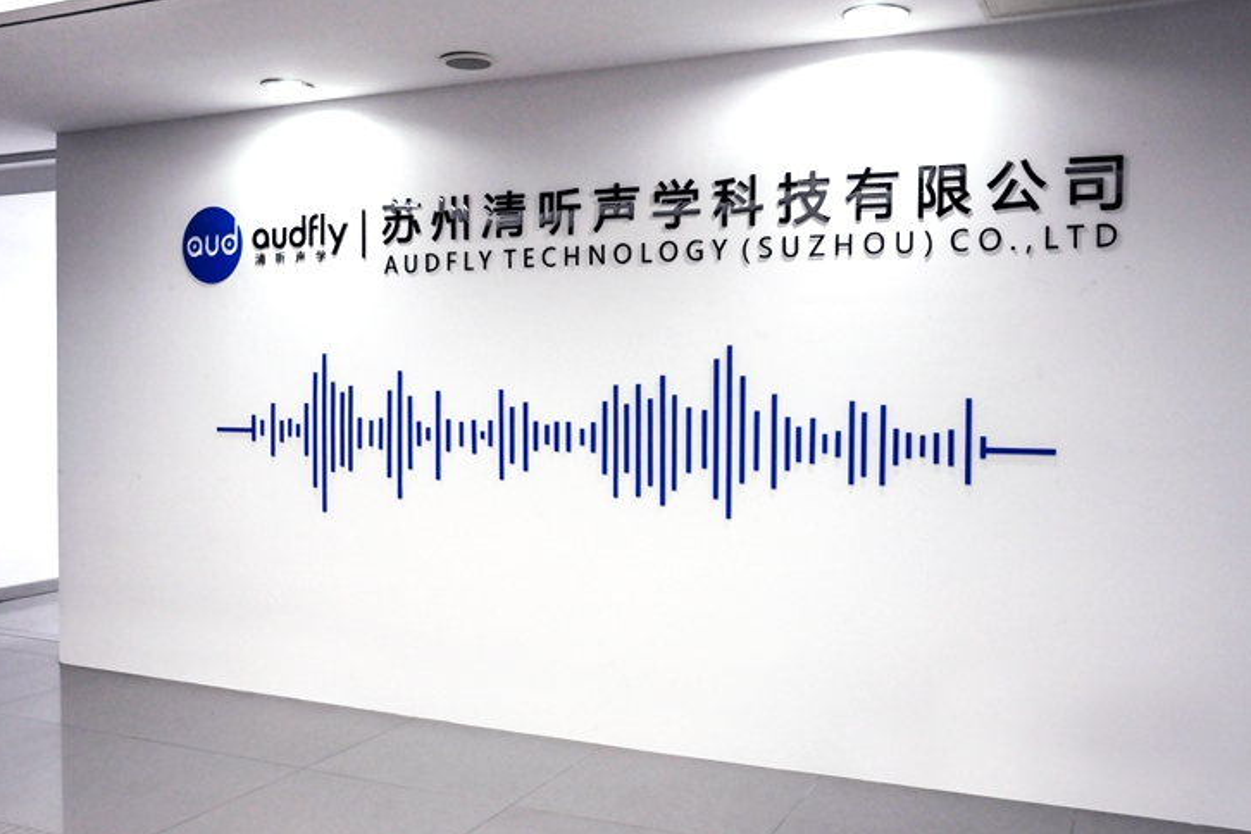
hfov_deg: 57.9
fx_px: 1130
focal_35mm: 33
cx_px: 610
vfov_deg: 40.5
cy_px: 414
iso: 1250
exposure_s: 1/90
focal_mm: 21
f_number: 4.8
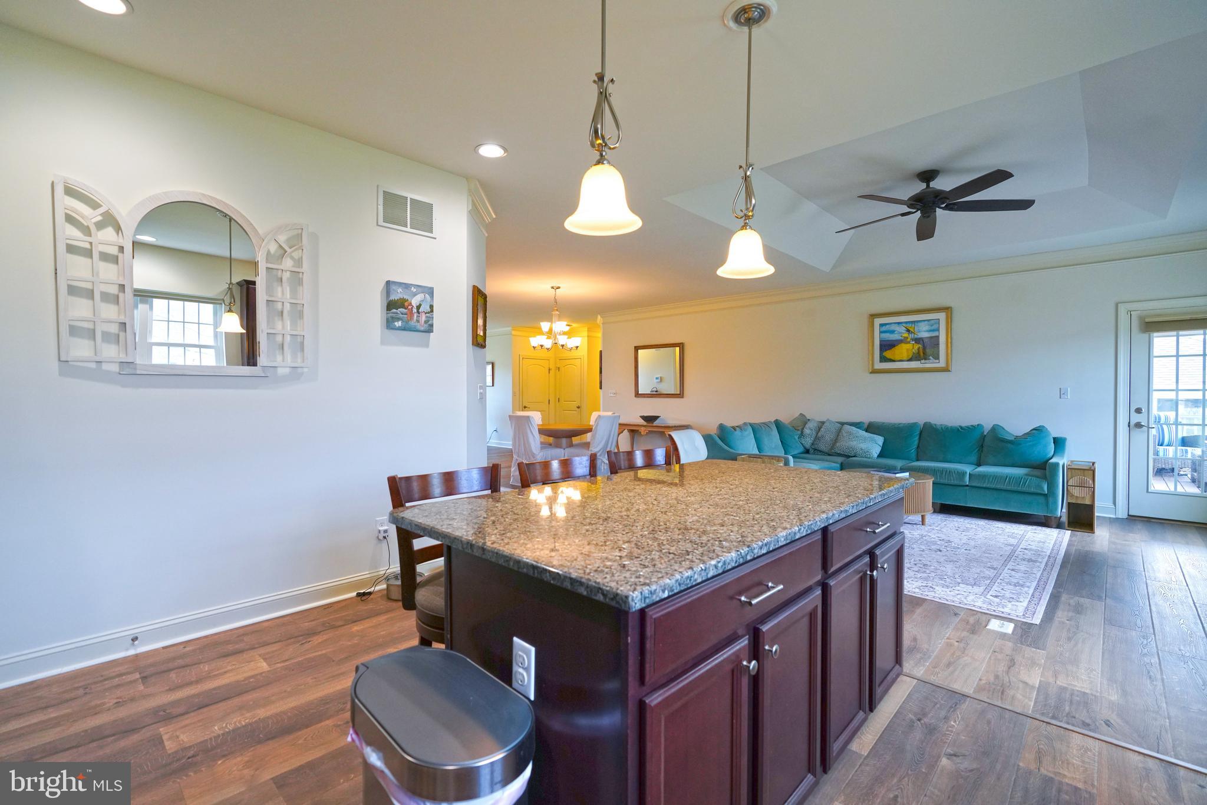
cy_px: 402
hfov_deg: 96.7
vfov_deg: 73.8
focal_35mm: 16
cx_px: 604
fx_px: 536
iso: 1250
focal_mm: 16
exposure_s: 1/160
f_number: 4
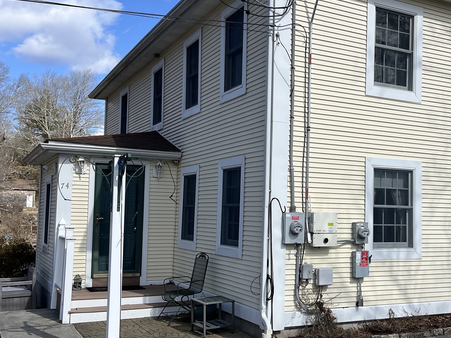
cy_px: 182
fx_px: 586
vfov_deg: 32.2
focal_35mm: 45
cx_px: 328
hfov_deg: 41.1
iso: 50
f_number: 1.6
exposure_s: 1/4149
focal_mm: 5.1
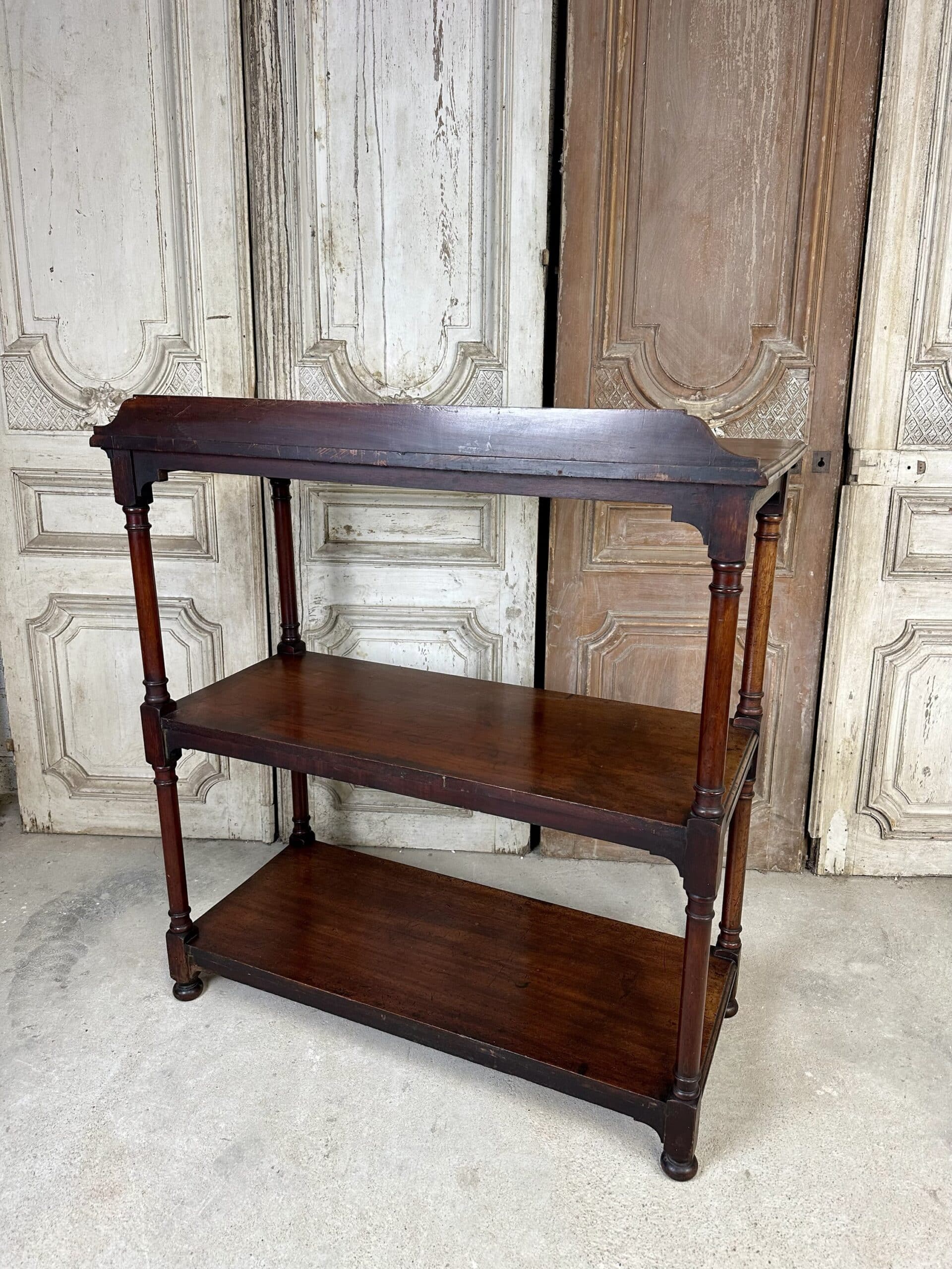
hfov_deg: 56.8
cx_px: 476
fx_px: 880
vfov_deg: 71.6
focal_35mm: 24
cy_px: 634
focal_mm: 6.86
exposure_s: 1/50
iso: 125
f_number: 1.78
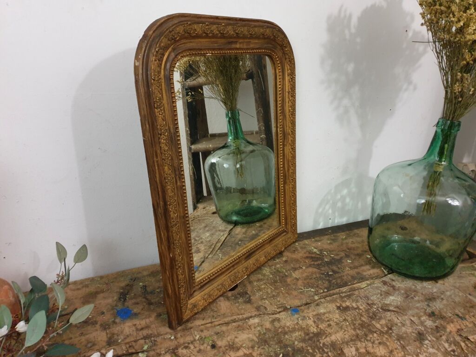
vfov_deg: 53.1
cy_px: 178
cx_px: 238
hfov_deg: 67.3
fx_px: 358
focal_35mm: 26
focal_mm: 4.3
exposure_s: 1/50
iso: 400
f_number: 1.5
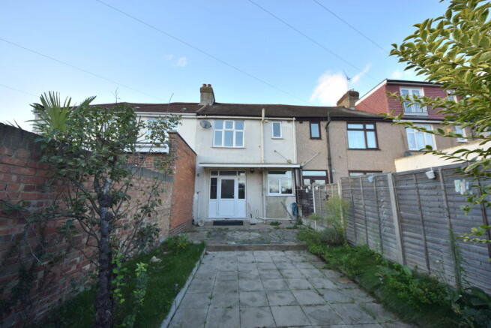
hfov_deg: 85.4
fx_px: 266
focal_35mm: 20
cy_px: 164
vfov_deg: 63.2
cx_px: 246
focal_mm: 13
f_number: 5.6
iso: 100
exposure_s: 1/125
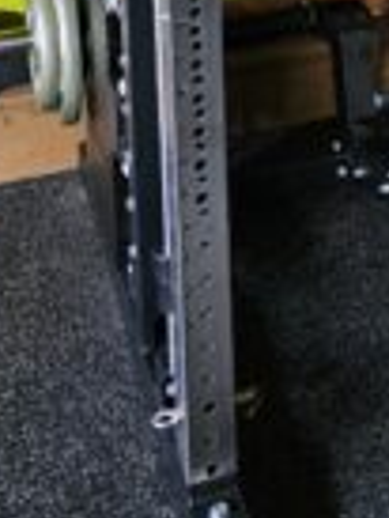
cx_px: 470
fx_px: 1257
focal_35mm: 84
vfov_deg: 20.0
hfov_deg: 16.8
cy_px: -265
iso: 800
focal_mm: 6.3
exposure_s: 1/24
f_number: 1.7
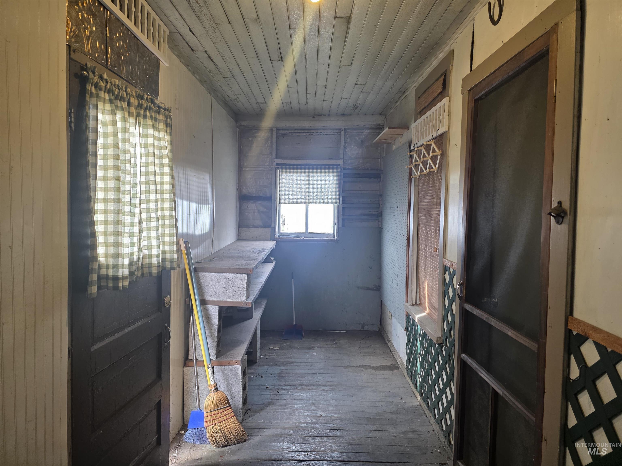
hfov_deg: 73.9
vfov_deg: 58.9
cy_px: 233
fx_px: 413
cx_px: 311
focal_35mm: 23
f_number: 1.7
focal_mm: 6.3
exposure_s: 1/120
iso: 200
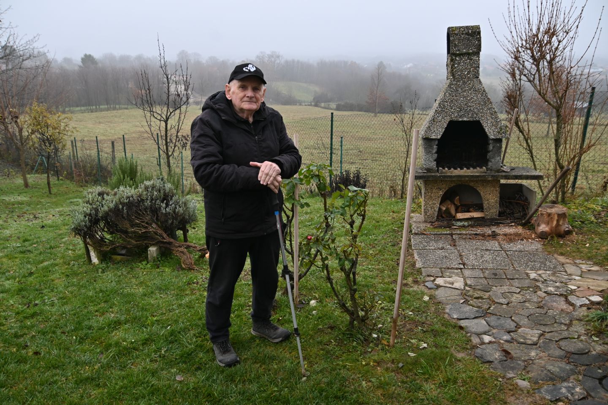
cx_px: 304
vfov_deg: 47.9
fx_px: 456
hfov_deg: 67.4
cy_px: 202
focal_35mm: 27
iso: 250
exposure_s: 1/80
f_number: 5.6
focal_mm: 18
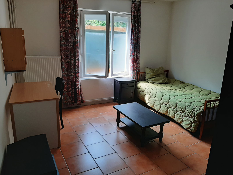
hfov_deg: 67.3
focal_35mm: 26
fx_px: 175
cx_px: 116
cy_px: 88
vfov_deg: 53.1
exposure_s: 1/114
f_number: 1.7
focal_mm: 3.93
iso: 40
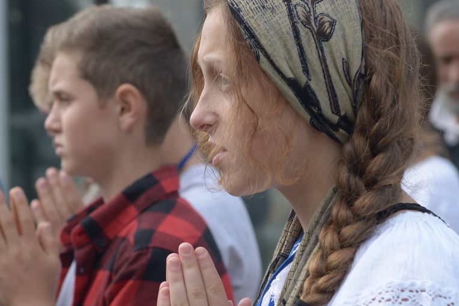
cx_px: 207
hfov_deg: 11.7
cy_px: 203
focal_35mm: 176
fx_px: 2243
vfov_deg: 7.8
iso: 100
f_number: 4
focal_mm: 70
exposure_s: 1/250
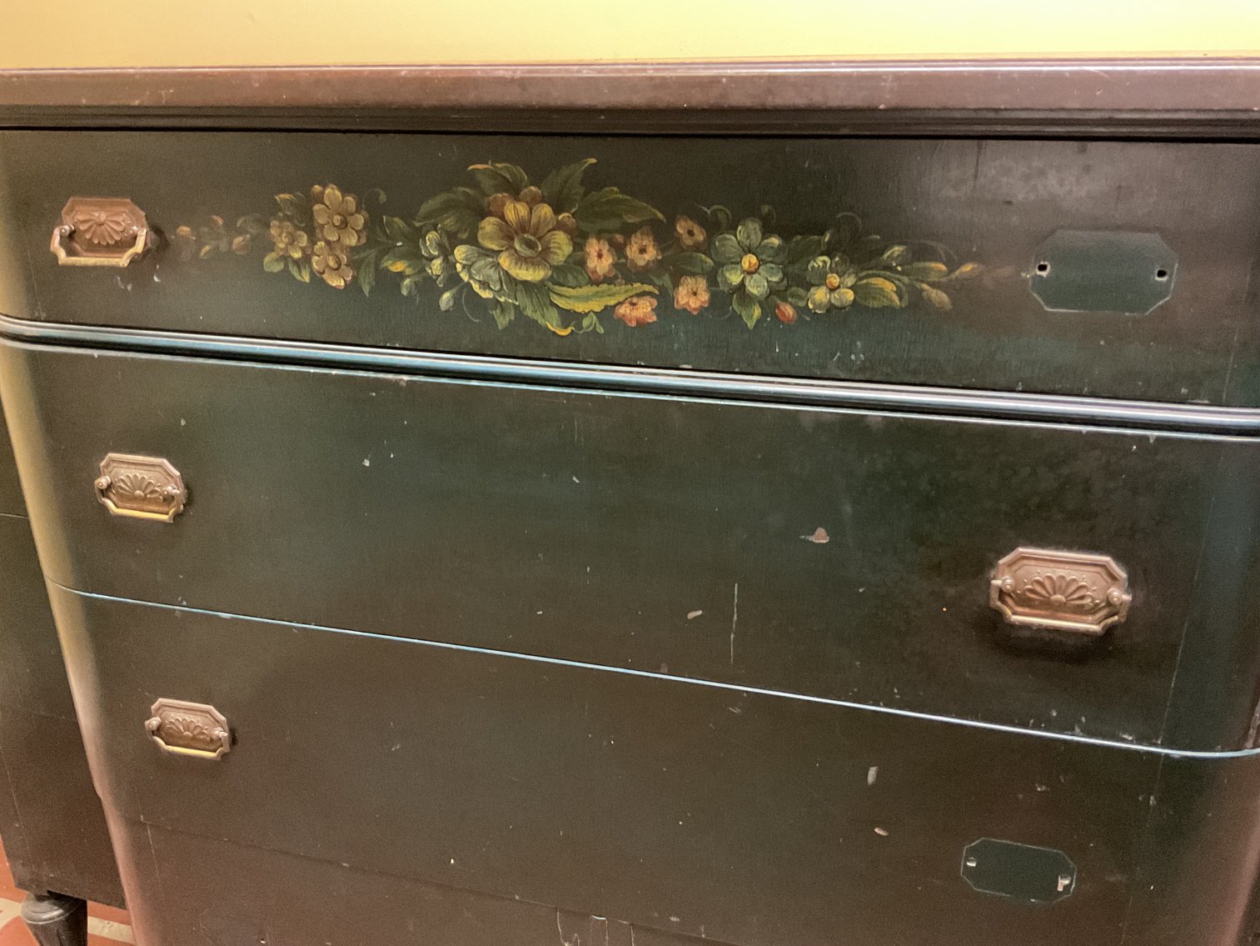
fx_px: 1056
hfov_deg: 61.7
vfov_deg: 48.2
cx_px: 630
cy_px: 473
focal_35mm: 29
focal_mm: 3
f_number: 1.8
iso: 640
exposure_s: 1/24
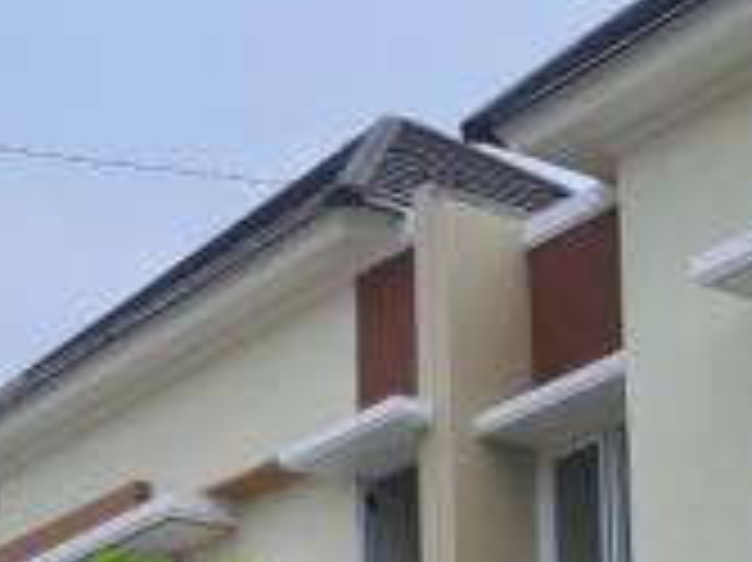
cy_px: 890
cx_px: 113
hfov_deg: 19.6
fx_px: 2149
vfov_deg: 13.8
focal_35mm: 99
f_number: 1.7
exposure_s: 1/1244
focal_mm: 3.93
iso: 40
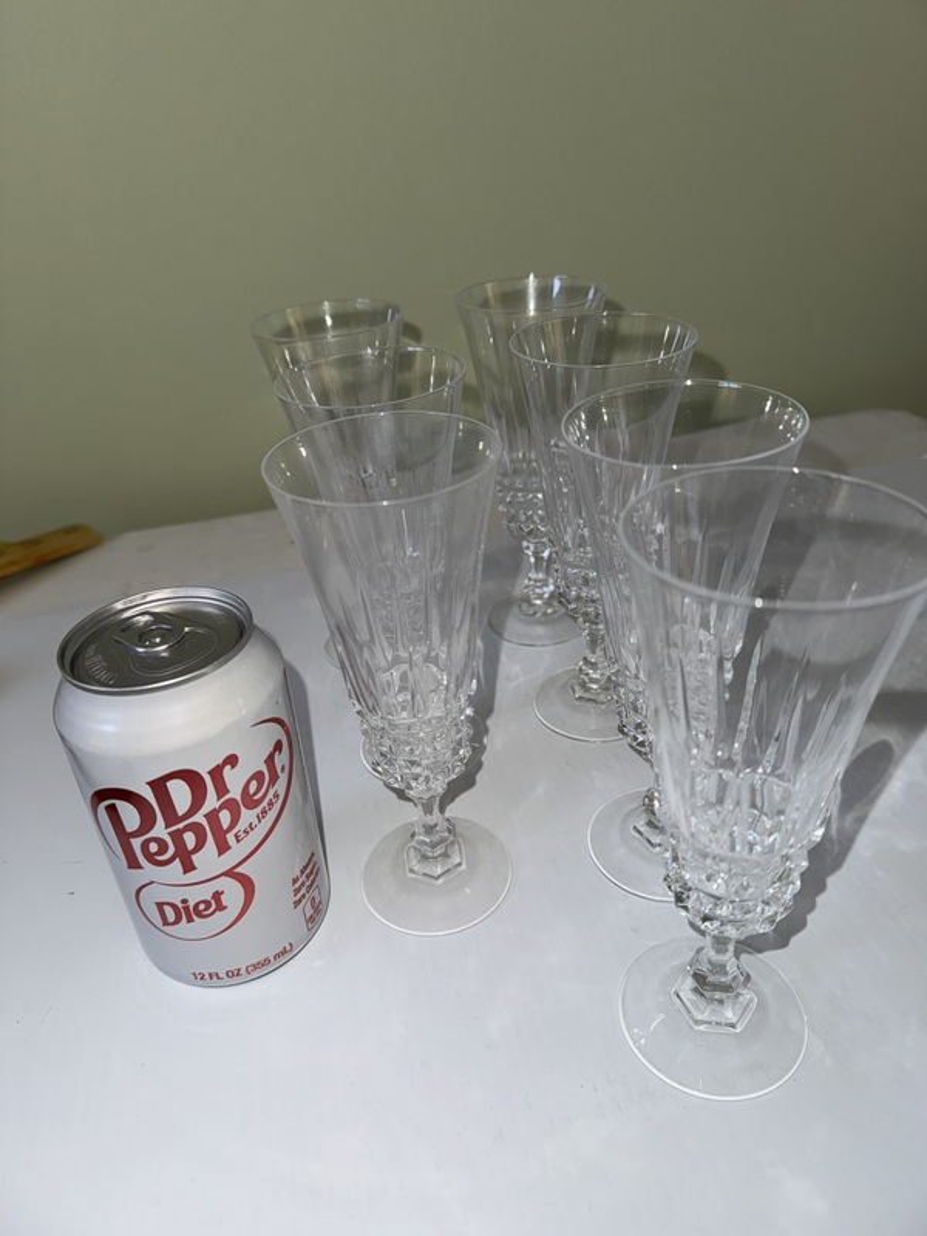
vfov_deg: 71.6
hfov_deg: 56.8
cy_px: 618
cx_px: 464
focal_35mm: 24
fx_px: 857
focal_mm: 6.76
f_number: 1.78
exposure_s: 1/51
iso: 50
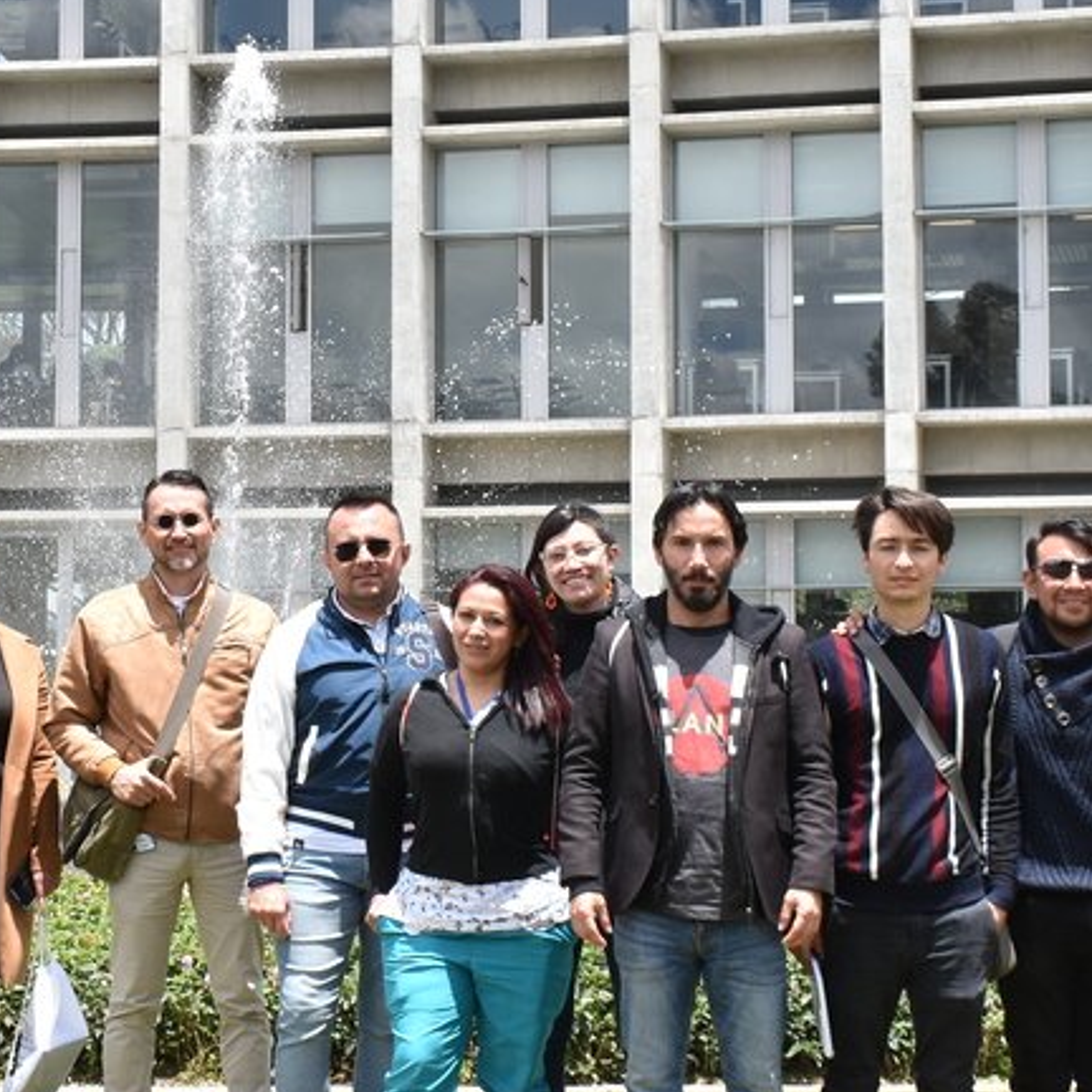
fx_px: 3034
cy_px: 508
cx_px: 308
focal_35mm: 85
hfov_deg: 20.3
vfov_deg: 20.4
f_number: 8
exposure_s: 1/500
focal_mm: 24
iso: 360
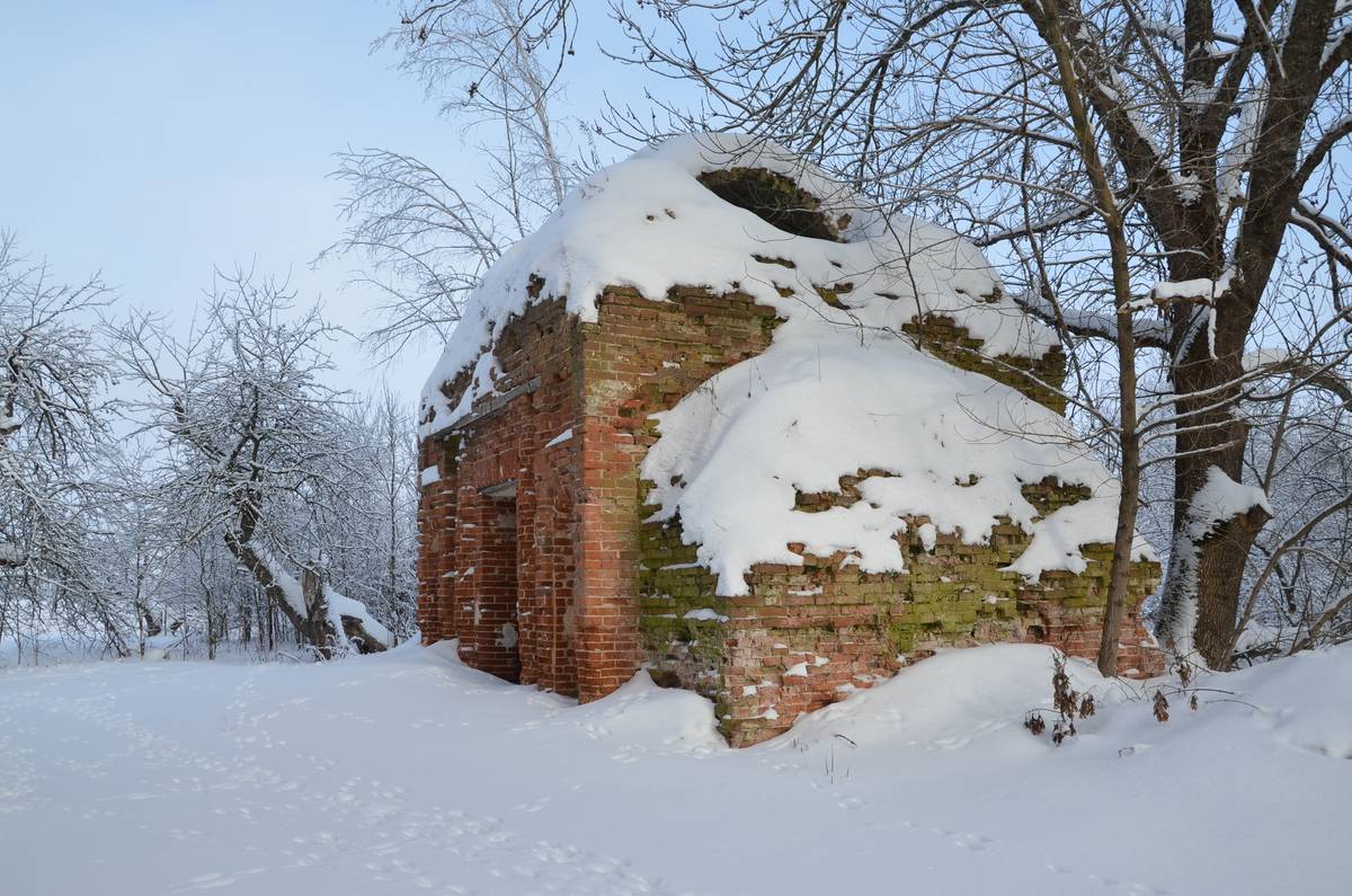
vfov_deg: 41.5
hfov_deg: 59.6
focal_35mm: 32
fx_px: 1181
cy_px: 448
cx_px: 676
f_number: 8
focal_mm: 21
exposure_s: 1/250
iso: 125
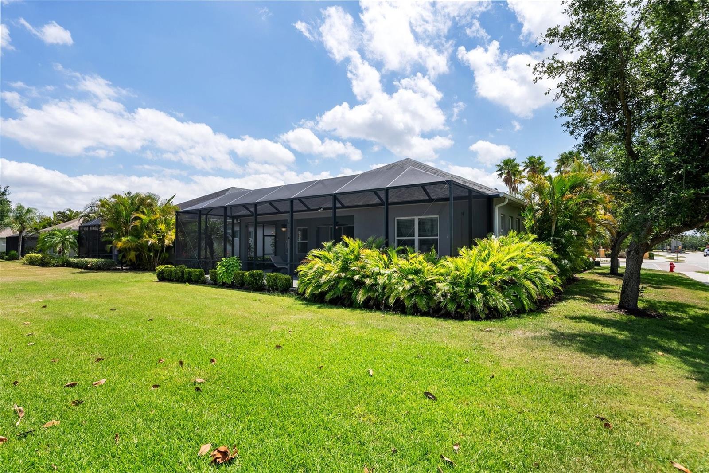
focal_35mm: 18
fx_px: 355
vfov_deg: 67.4
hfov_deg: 90.0
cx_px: 354
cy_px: 236
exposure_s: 1/250
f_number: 8
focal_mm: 18
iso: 320
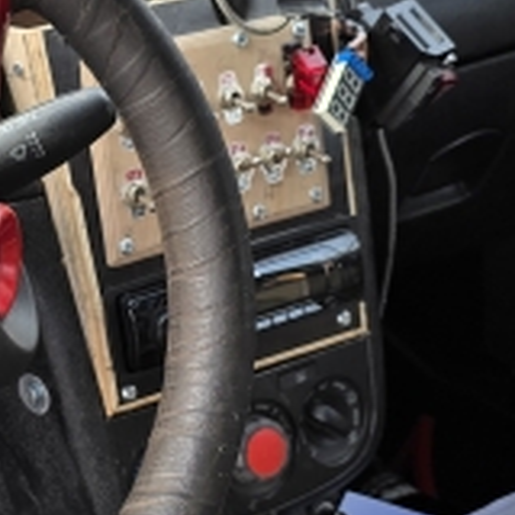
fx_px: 1498
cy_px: 101
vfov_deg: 19.3
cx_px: -42
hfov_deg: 18.8
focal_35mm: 89
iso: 25
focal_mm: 6.3
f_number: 1.7
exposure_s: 1/180
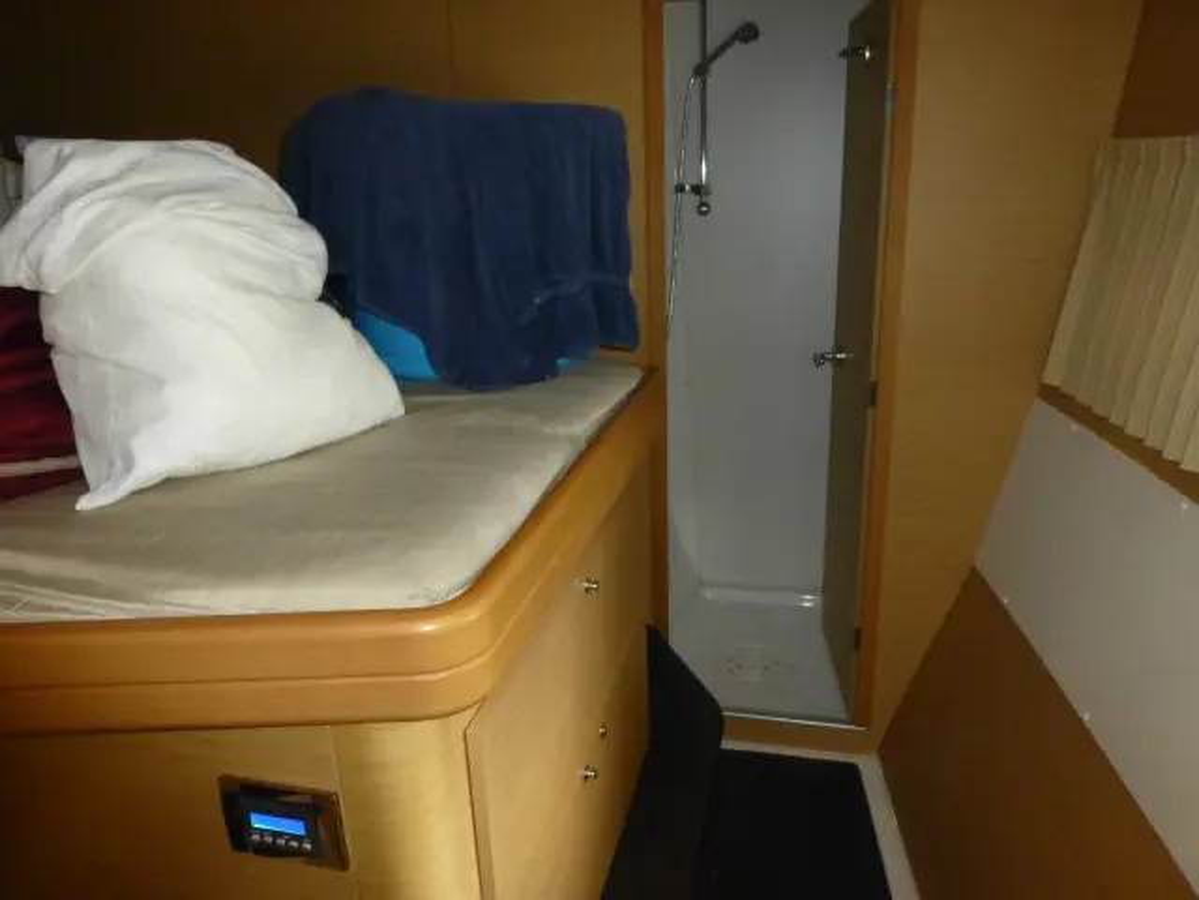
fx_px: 831
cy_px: 450
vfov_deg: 56.8
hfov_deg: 71.6
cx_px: 600
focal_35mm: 24
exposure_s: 1/60
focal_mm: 4.3
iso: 800
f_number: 3.3
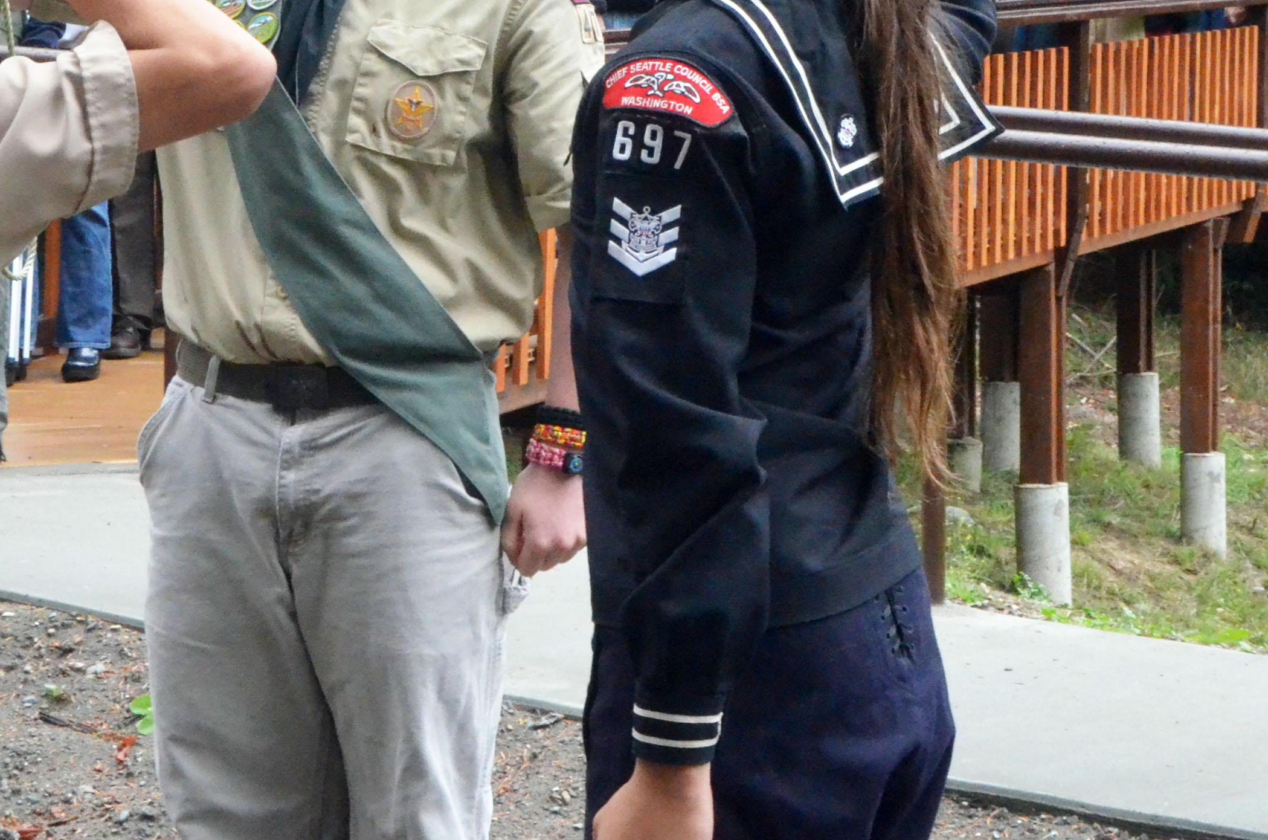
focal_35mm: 109
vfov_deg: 12.3
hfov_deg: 18.8
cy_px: -6
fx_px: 3837
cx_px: 601
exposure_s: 1/320
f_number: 11
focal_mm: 31
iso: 4000
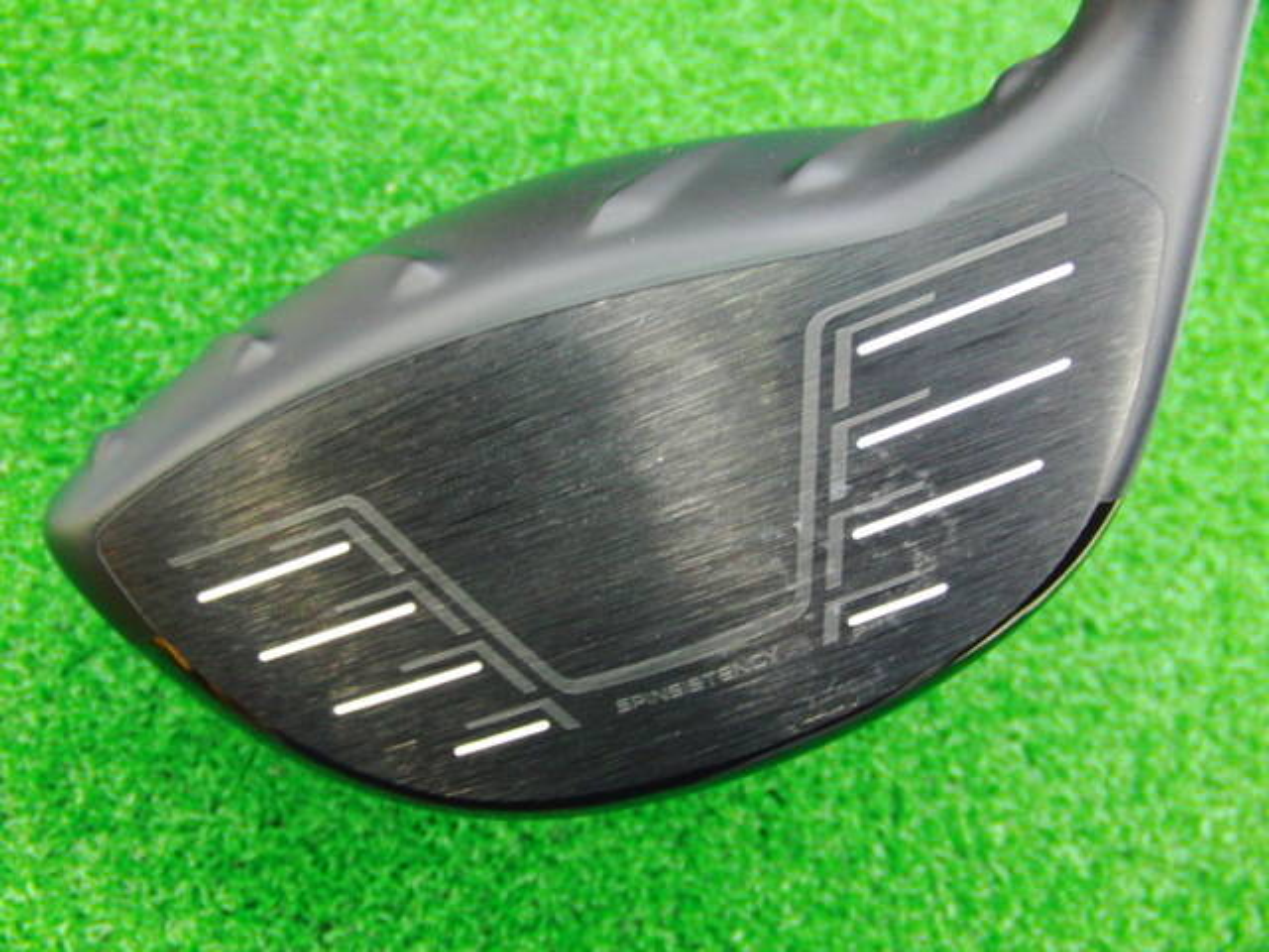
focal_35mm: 37
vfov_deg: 38.7
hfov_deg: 50.1
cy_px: 476
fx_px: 1356
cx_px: 634
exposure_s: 1/10
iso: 400
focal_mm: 6.42
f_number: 3.6
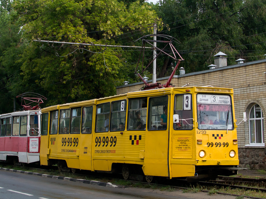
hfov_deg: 33.4
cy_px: 100
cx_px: 115
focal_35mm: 58
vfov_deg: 25.4
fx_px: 442
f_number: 5
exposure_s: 1/1000
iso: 800
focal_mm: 35
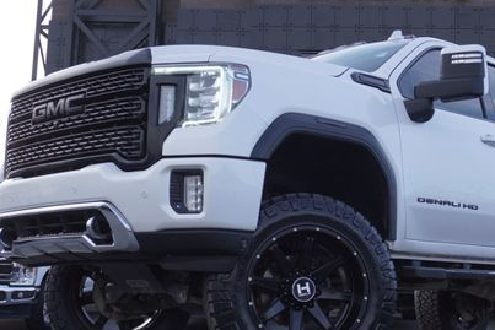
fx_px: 853
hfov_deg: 32.1
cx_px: 334
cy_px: 159
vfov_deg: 21.9
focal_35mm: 62
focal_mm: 26
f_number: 5.6
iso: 100
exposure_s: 1/100
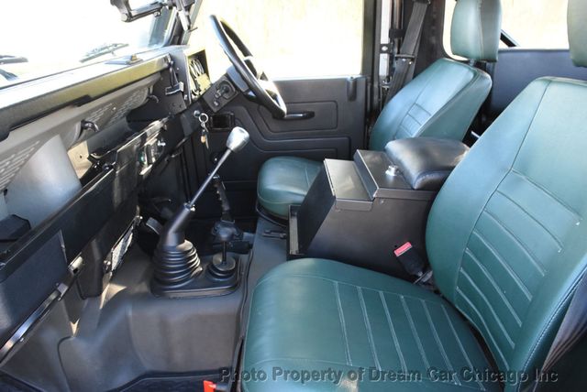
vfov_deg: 48.0
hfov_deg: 67.3
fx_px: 441
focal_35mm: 27
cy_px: 196
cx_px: 294
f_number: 13
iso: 2000
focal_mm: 18
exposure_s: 1/25
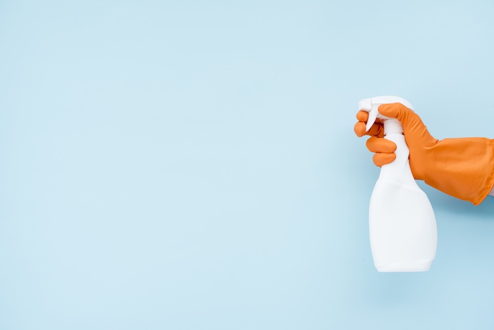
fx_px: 851
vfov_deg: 21.9
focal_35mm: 62
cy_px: 165
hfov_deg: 32.4
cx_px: 247
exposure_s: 1/125
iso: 160
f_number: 5
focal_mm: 62
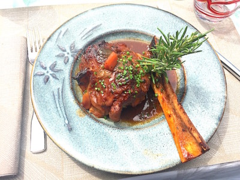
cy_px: 90
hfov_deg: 61.7
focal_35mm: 29
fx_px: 201
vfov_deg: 48.2
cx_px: 120
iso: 32
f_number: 2.2
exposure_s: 1/898
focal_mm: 4.15
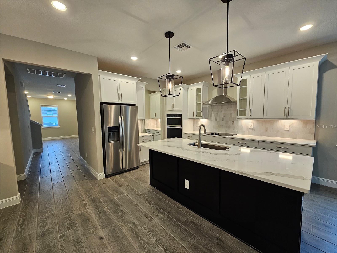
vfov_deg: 89.9
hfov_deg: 106.2
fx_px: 127
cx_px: 168
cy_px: 126
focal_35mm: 13
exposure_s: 1/60
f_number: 2.2
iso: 160
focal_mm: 2.2
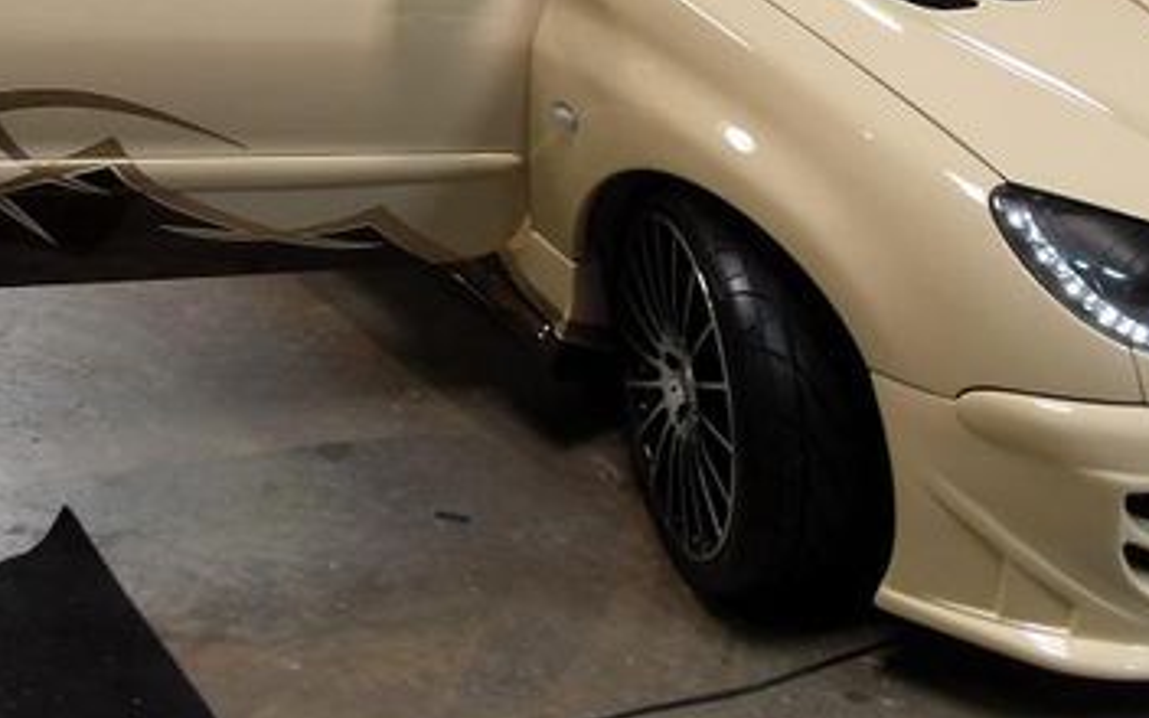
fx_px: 1691
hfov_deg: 37.5
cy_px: 95
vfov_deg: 23.4
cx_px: 617
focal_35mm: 54
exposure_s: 1/20
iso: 200
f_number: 2.8
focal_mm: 6
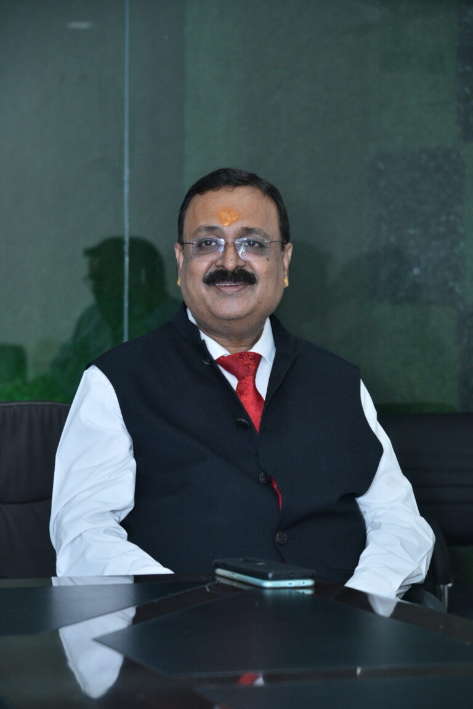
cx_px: 236
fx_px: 2365
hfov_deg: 11.4
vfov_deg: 17.1
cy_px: 354
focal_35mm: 120
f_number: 5.6
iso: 1000
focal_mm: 120
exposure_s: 1/125
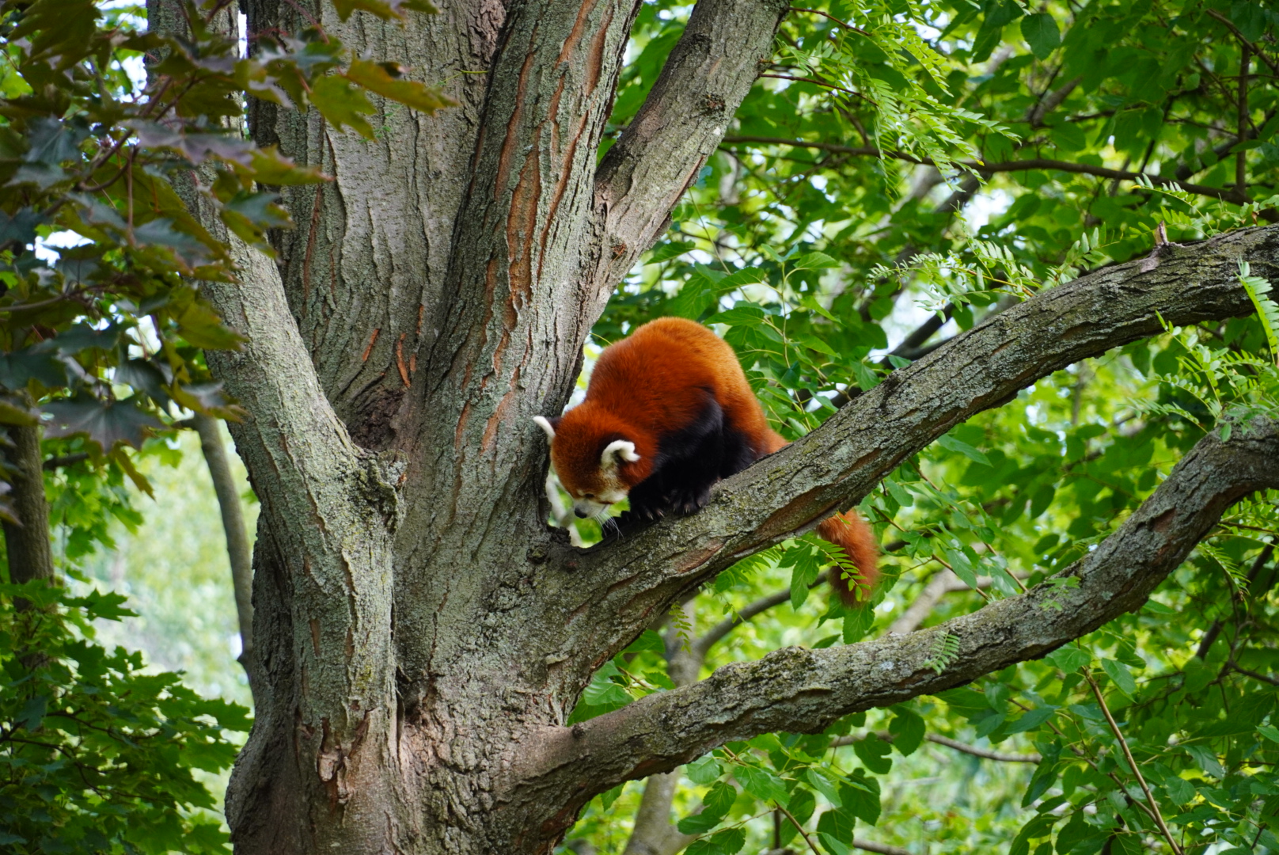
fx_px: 7199
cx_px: 640
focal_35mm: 202
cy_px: 428
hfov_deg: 10.2
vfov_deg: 6.8
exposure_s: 1/250
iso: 800
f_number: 5.6
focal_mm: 135
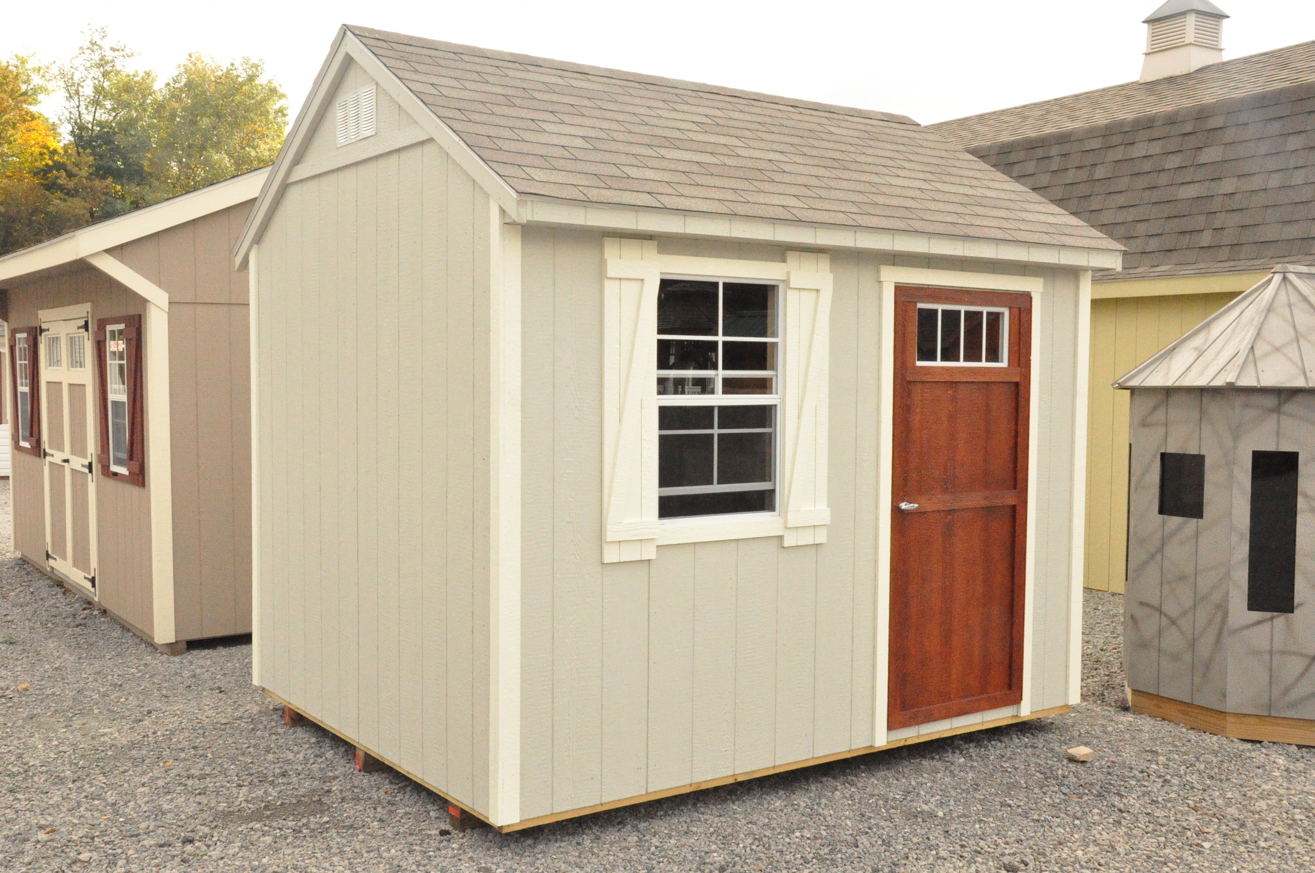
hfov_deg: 51.3
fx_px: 1368
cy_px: 436
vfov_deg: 35.4
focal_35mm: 38
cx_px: 658
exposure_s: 1/1000
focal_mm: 25
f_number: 16
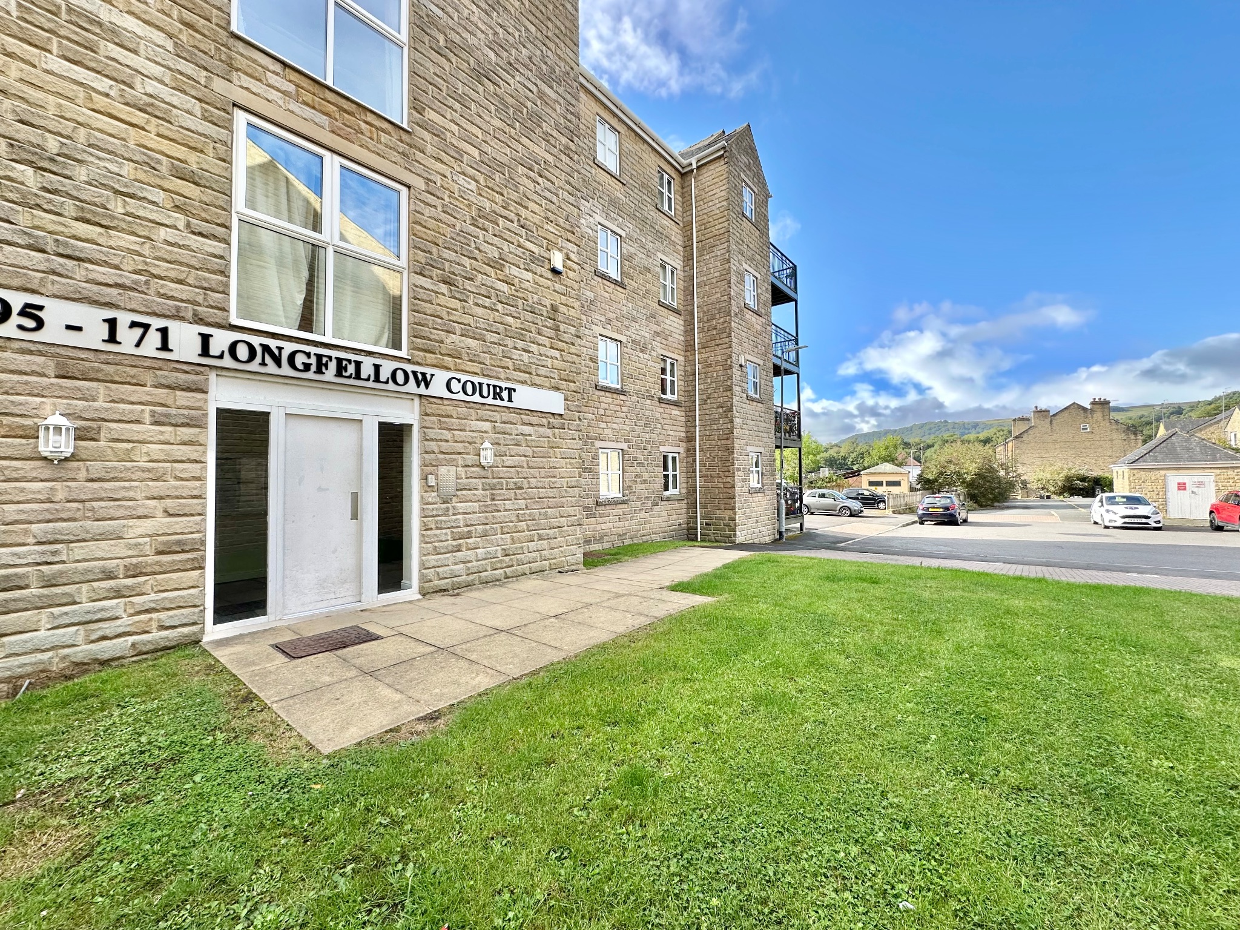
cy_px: 465
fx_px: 502
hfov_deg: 102.1
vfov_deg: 85.7
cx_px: 620
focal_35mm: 14
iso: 40
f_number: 2.2
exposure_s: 1/404
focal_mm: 2.22
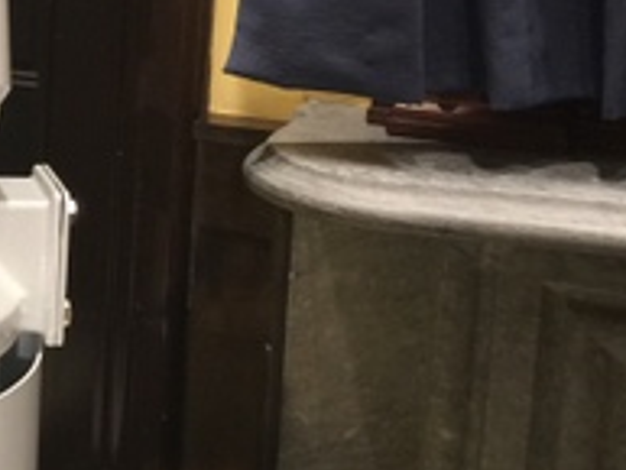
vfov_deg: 15.3
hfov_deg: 18.2
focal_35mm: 96
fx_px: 1737
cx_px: -315
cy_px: 117
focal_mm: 4.15
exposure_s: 1/15
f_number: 2.2
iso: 50
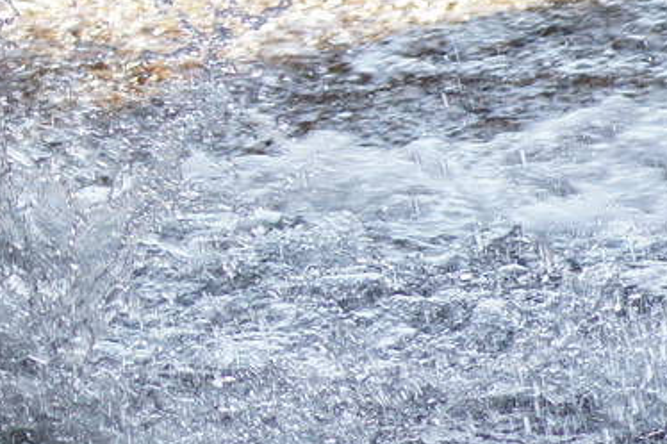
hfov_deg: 2.1
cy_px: 158
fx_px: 17834
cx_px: -521
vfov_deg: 1.4
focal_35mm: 963
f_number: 5.6
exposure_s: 1/250
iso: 400
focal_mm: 150
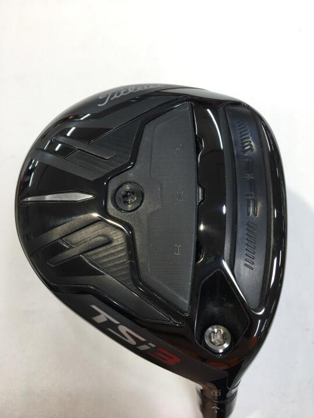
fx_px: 351
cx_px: 157
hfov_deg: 48.2
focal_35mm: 29
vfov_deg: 61.7
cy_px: 209
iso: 25
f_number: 2.2
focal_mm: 4.15
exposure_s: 1/60
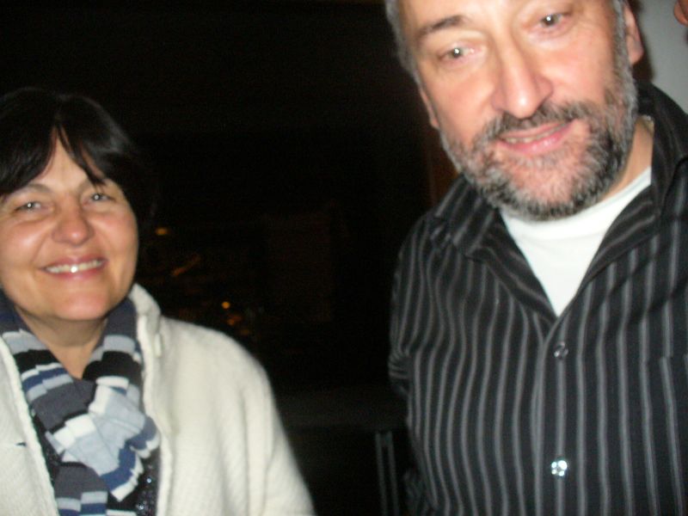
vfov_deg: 38.7
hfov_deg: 50.1
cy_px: 258
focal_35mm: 37
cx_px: 344
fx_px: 735
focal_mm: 6.1
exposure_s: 1/60
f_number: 2.8
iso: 400
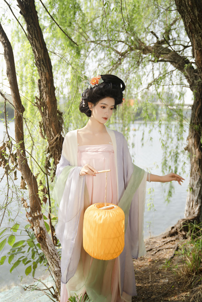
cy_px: 148
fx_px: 303
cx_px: 100
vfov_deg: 53.1
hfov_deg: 36.9
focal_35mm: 36
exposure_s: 1/320
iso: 64
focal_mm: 35
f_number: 2.8
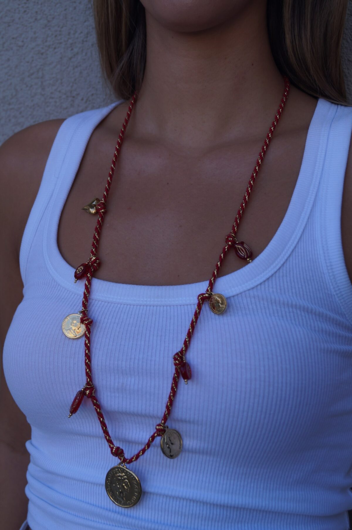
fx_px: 882
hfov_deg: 22.6
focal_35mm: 60
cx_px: 176
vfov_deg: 33.4
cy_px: 265
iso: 100
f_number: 5.6
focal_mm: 40
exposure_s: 1/200
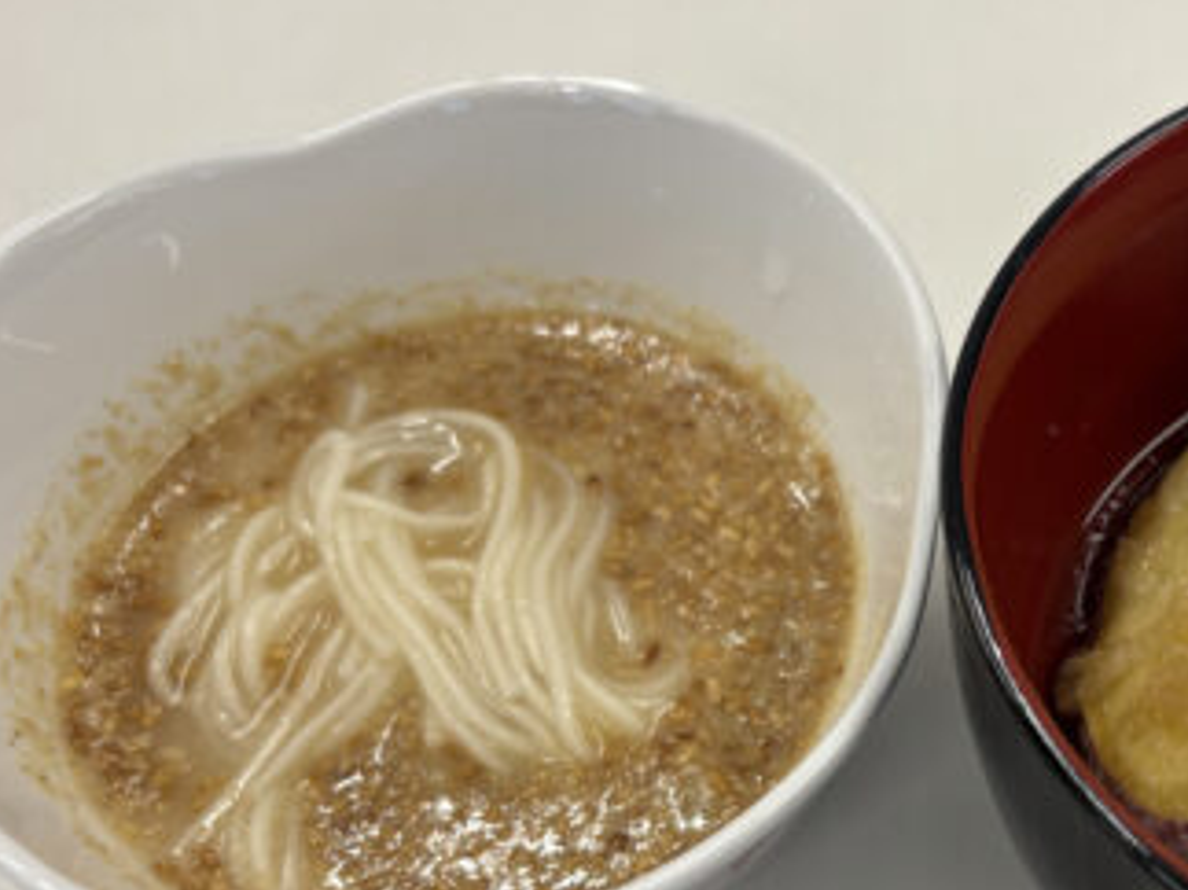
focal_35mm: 58
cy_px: 592
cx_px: 1133
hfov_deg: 31.2
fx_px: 1990
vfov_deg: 25.1
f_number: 1.6
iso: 50
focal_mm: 5.96
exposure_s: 1/122
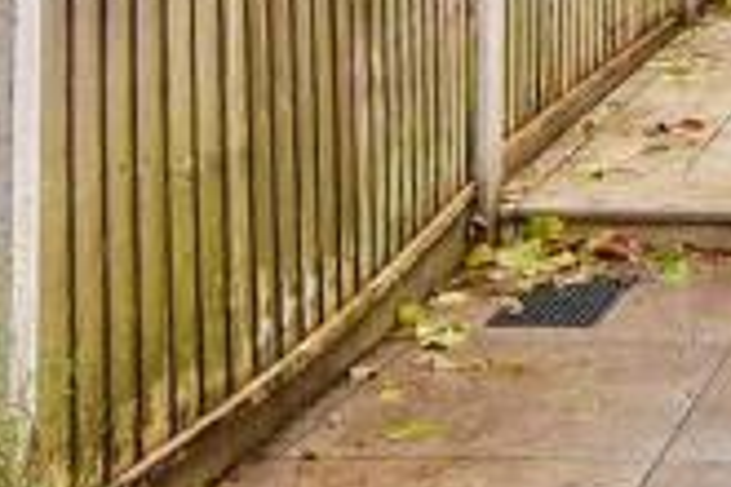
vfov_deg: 13.4
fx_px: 1888
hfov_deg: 19.2
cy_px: -361
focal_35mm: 93
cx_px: 1090
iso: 400
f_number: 7.1
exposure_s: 1/40
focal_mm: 10
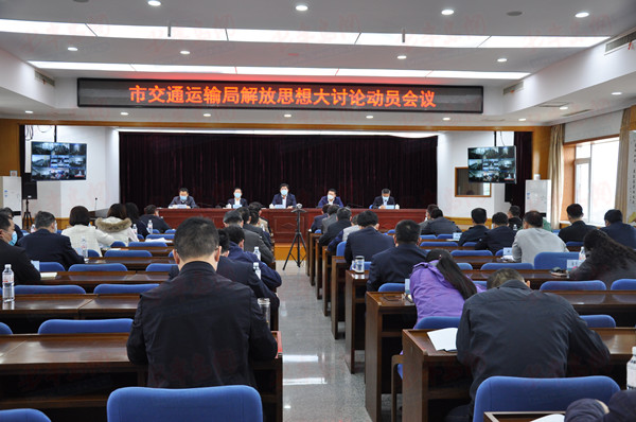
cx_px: 318
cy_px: 211
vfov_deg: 36.8
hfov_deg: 53.2
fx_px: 635
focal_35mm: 36
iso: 640
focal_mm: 24
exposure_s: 1/60
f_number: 3.8
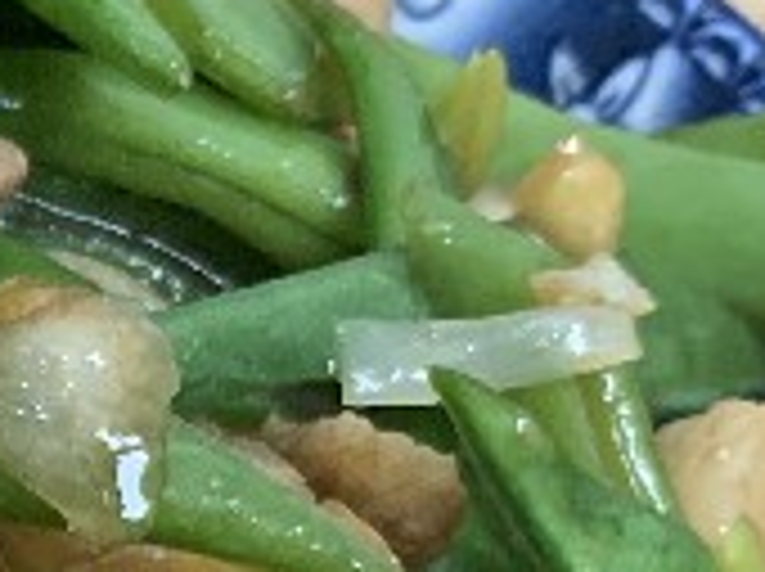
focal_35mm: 157
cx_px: -850
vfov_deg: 9.1
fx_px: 3465
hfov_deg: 11.2
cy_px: 932
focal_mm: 4.25
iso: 250
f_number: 1.8
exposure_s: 1/60
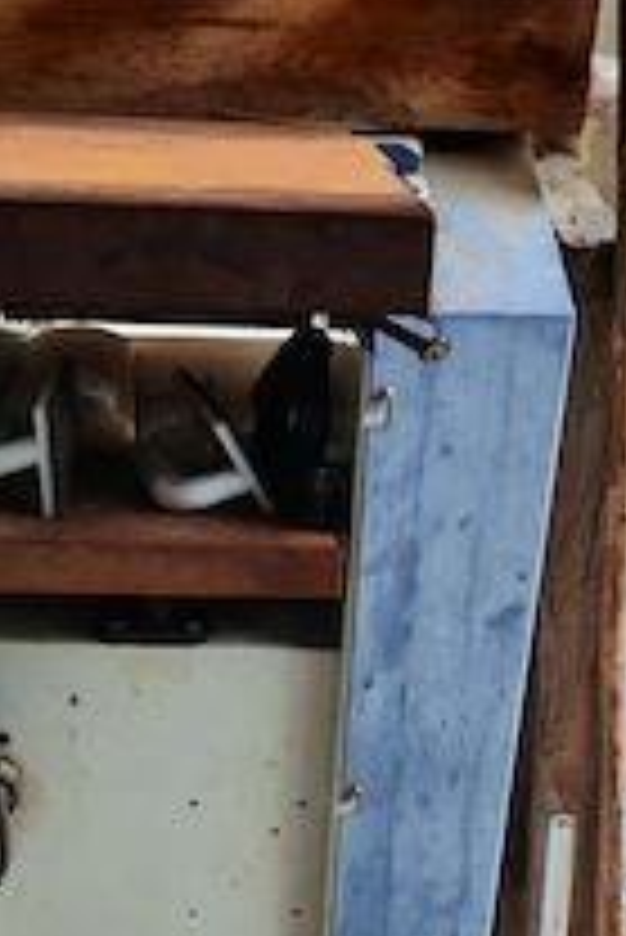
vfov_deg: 35.3
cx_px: 306
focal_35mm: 54
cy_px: 792
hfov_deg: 25.1
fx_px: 1406
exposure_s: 1/100
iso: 100
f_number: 1.95
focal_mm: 5.52
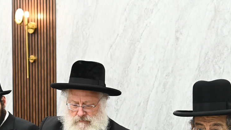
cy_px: 119
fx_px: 551
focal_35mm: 90
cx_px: 93
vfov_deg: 13.3
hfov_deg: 23.6
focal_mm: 45
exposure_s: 1/160
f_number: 4.5
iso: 2000
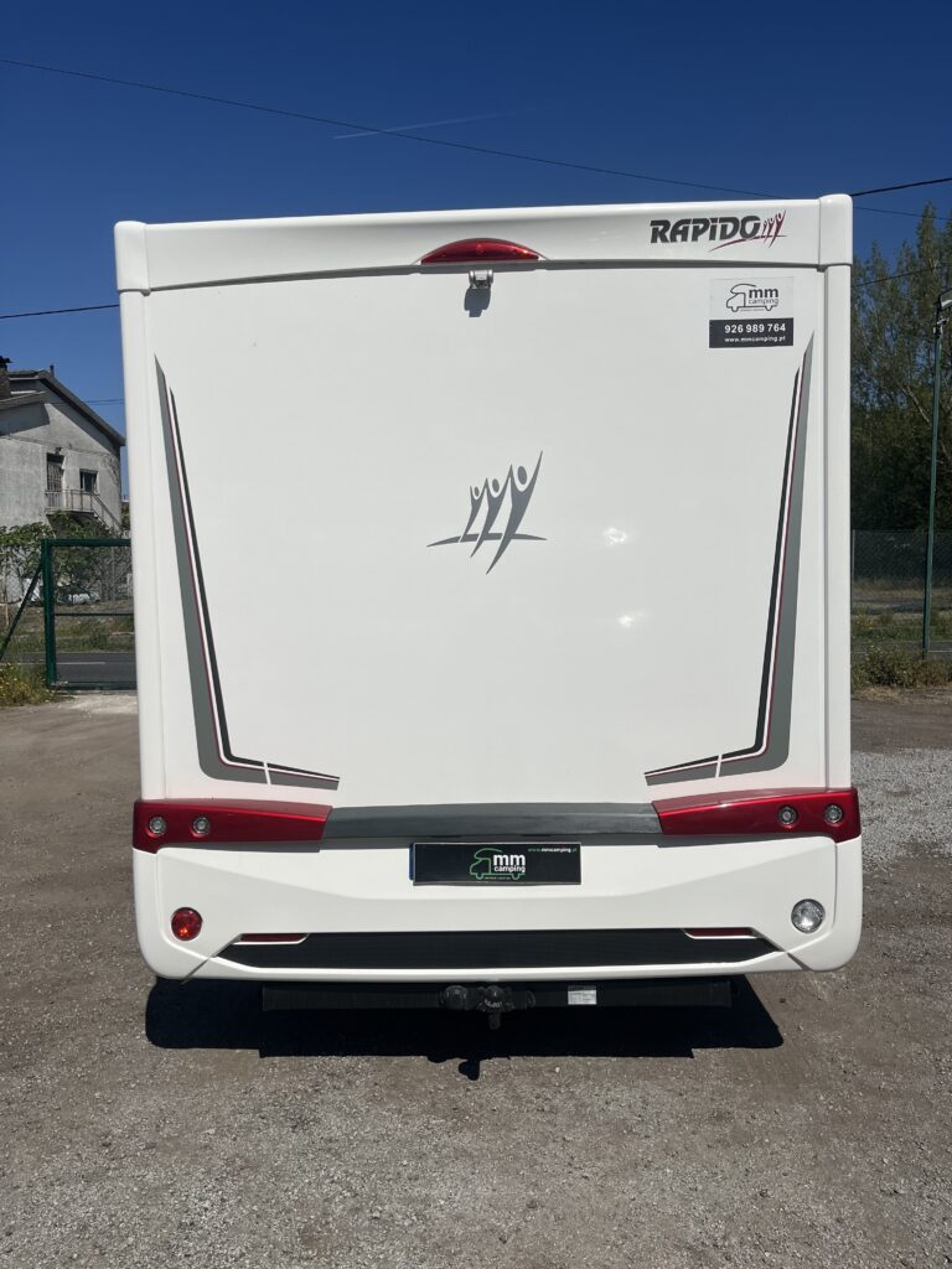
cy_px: 634
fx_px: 953
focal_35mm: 26
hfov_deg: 53.1
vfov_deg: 67.3
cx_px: 476
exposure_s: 1/13333
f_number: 1.6
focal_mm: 5.1
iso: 50
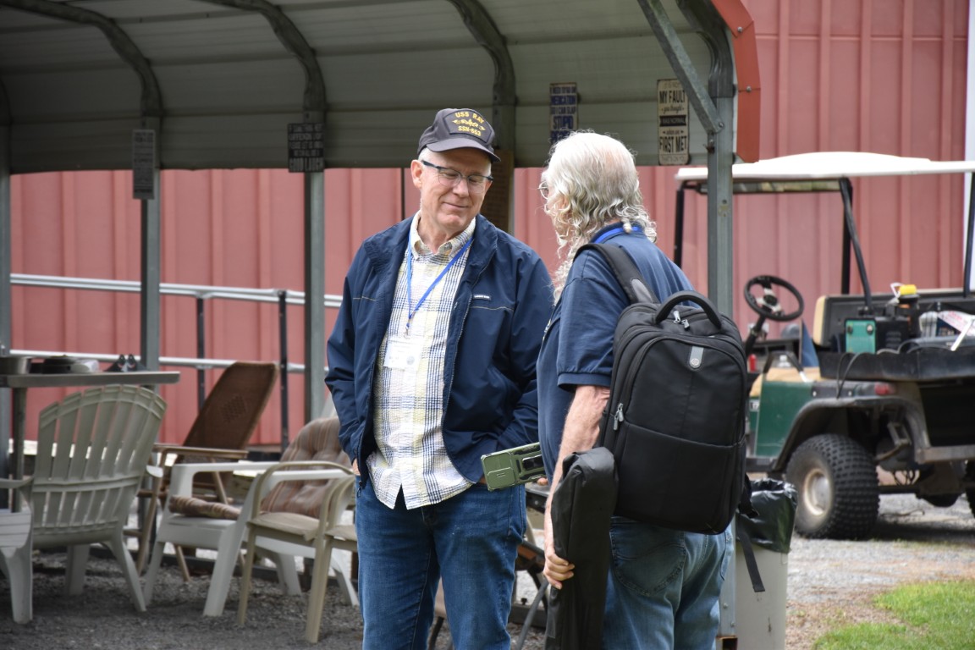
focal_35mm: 158
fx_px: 4265
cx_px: 488
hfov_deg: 13.0
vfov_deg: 8.7
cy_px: 325
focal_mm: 105
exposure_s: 1/250
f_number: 5.6
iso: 400
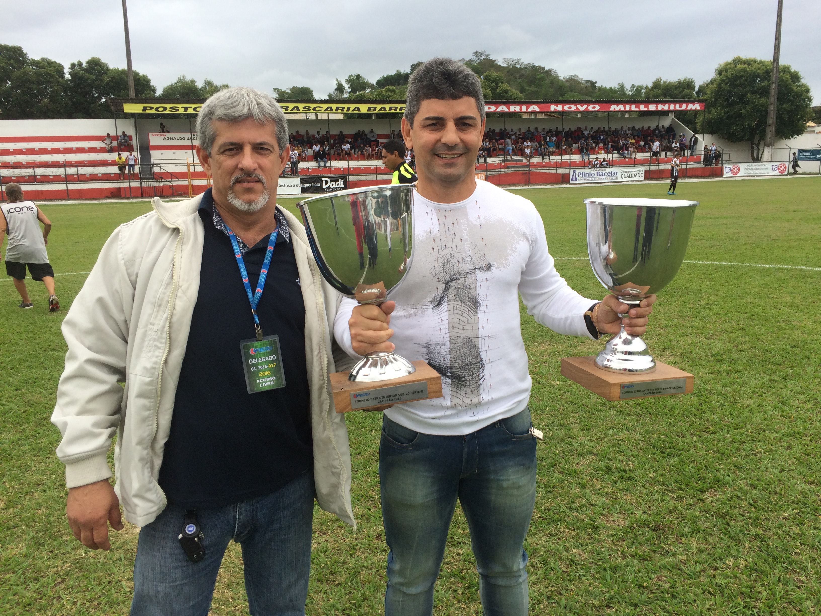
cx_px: 410
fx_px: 688
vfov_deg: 48.2
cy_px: 308
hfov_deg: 61.7
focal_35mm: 29
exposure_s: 1/631
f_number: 2.2
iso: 32
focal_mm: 4.15
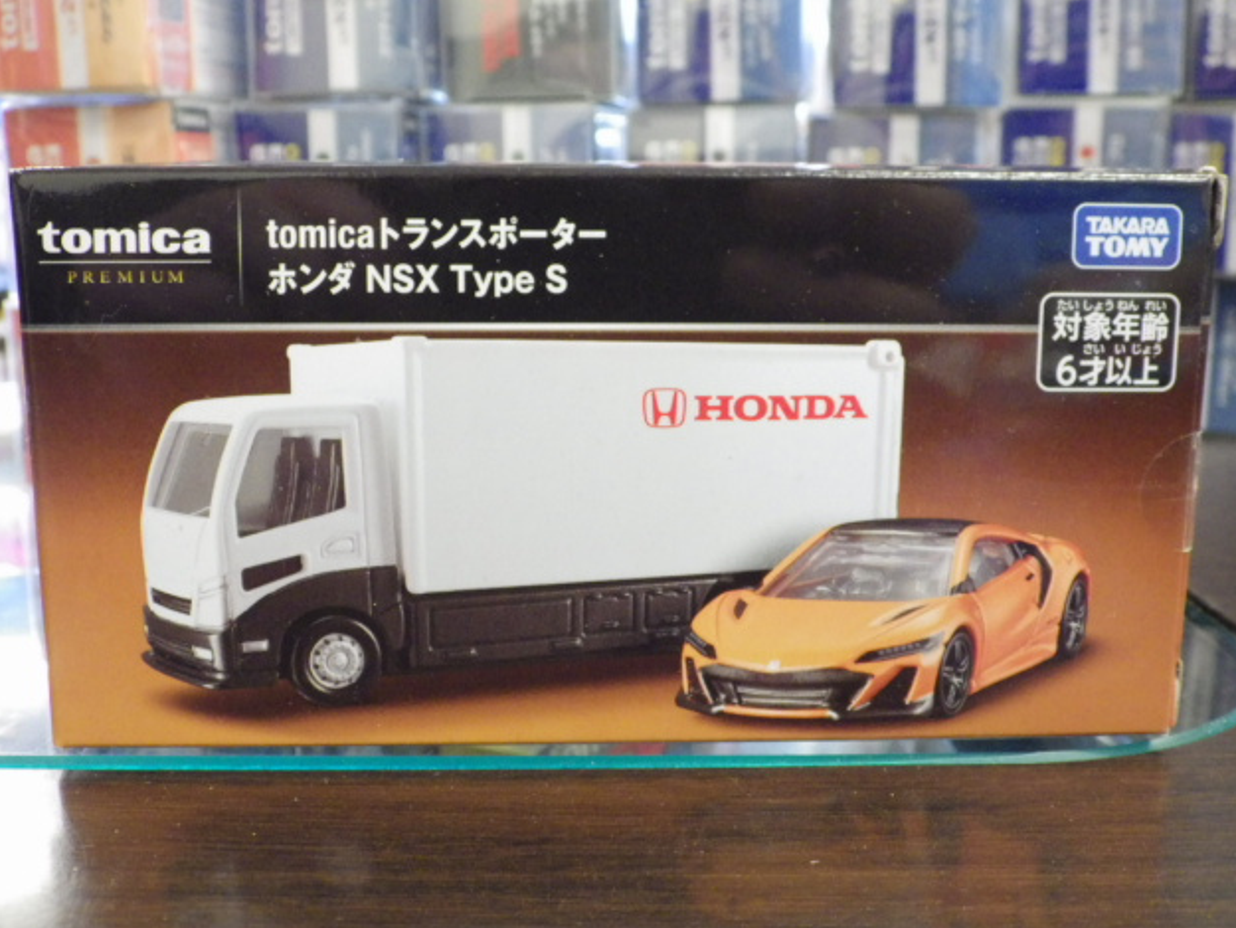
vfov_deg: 34.4
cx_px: 623
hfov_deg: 44.8
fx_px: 1500
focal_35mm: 42
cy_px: 459
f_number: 3.6
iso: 800
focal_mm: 7.4
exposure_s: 1/25
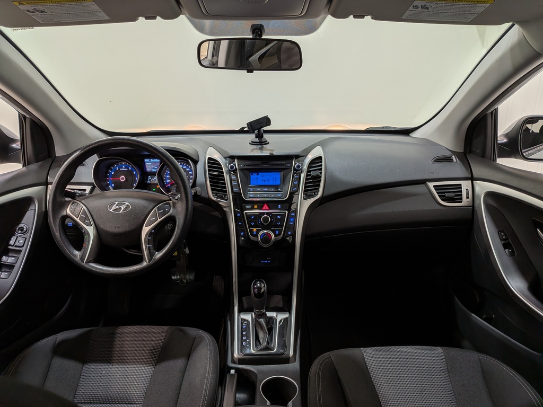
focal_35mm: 24
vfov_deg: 56.8
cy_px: 204
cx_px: 272
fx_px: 376
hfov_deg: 71.6
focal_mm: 4.53
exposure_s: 1/163
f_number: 1.7
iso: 26
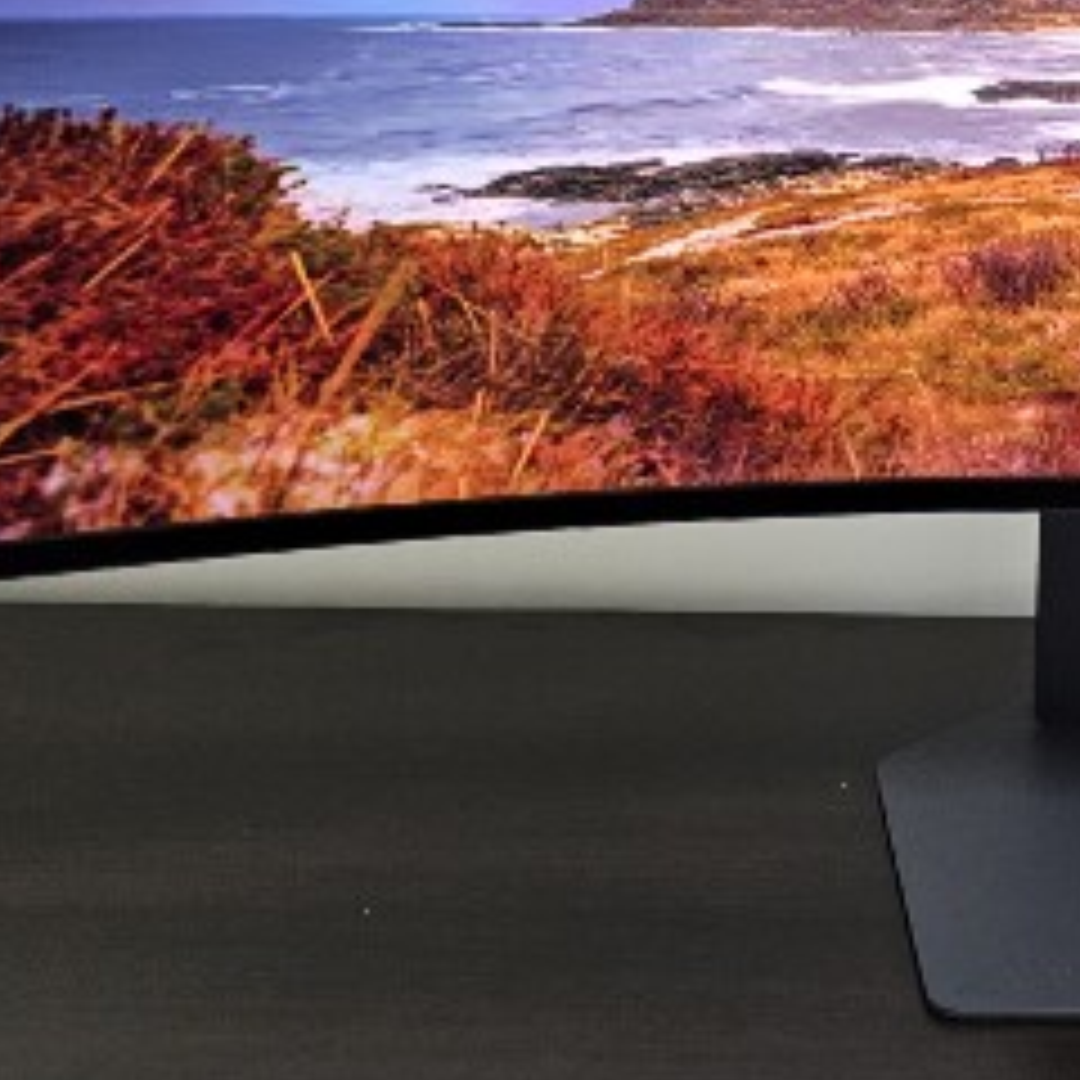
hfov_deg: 25.8
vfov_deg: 26.7
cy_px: 14
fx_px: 2153
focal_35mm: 61
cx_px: 1215
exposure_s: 1/170
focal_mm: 6.3
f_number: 1.7
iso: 500
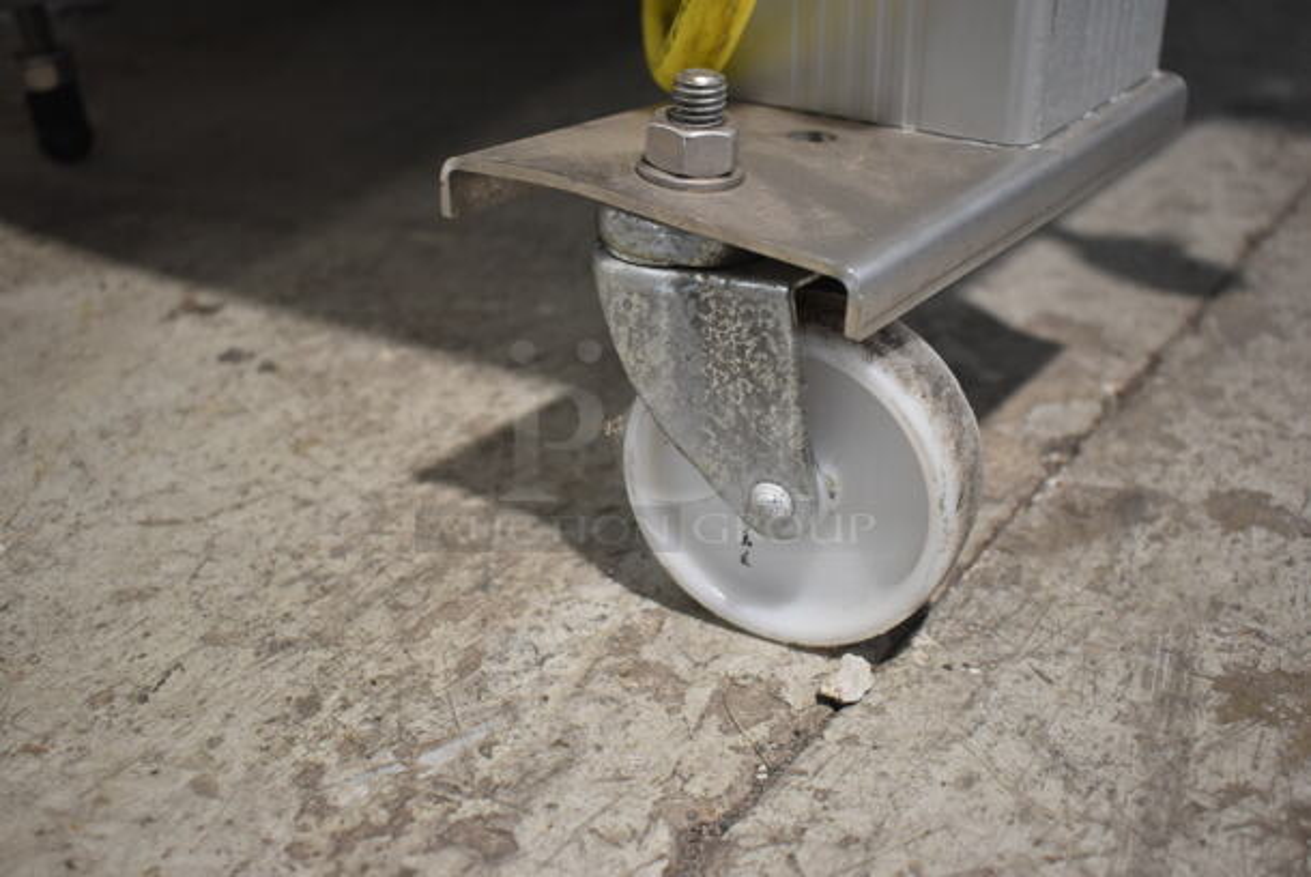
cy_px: 438
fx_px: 1422
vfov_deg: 34.3
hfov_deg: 49.5
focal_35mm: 39
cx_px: 656
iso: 1000
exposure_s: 1/40
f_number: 4
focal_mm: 26
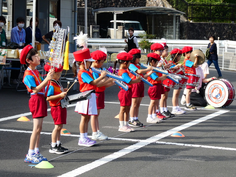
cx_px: 118
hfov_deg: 14.6
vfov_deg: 11.0
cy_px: 88
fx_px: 920
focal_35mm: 135
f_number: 5.3
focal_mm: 24.2
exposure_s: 1/250
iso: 80
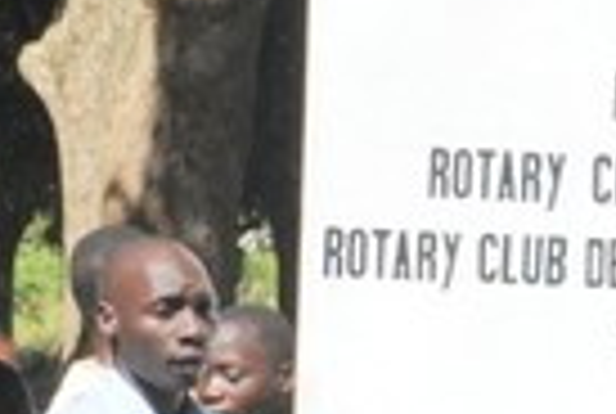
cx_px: 1776
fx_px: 5590
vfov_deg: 4.2
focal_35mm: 326
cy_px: 407
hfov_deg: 5.9
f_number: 11
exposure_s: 1/1000
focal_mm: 56
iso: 1250
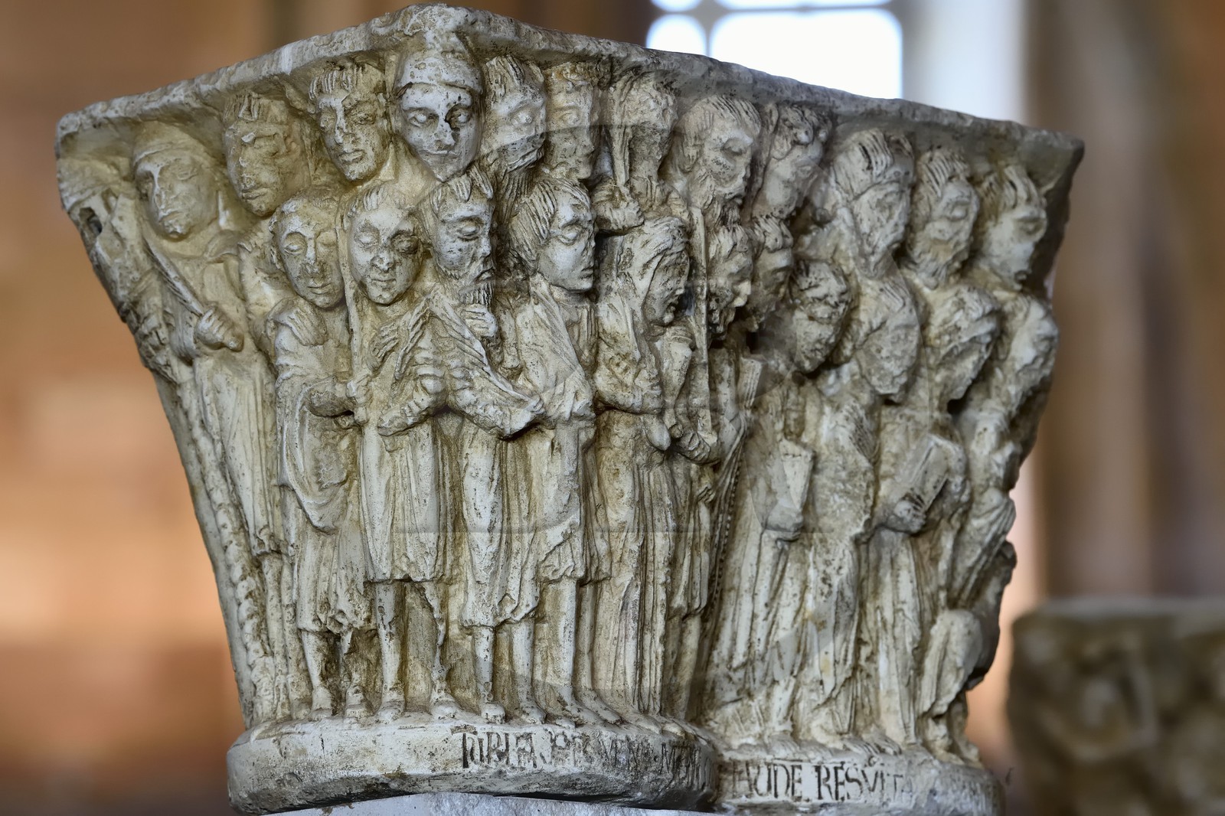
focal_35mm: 155
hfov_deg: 13.3
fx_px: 5273
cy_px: 408
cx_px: 612
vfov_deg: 8.9
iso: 1600
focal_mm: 155
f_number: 8
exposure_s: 1/50
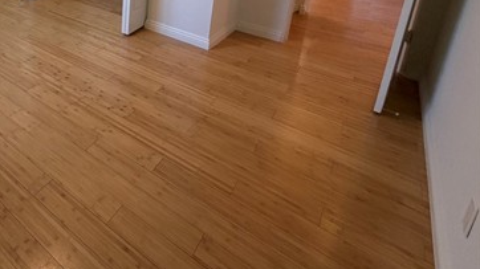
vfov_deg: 35.9
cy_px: -32
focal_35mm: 27
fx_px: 343
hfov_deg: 60.7
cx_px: 61
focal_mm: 2.22
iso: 160
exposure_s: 1/120
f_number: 2.2
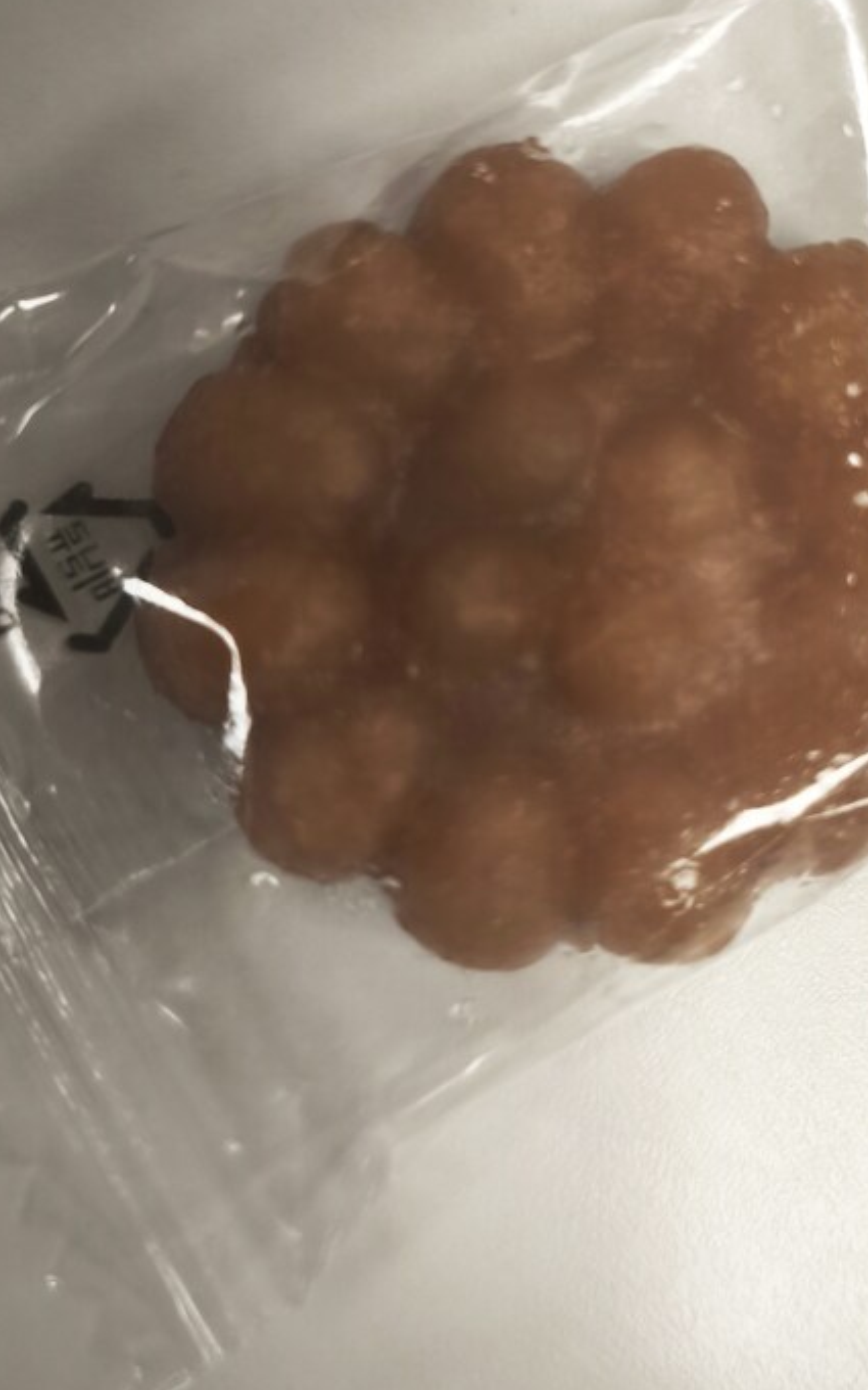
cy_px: 513
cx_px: 600
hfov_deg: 29.6
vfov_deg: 45.8
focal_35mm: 43
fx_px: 1628
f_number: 1.7
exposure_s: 1/100
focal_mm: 5.35
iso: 250
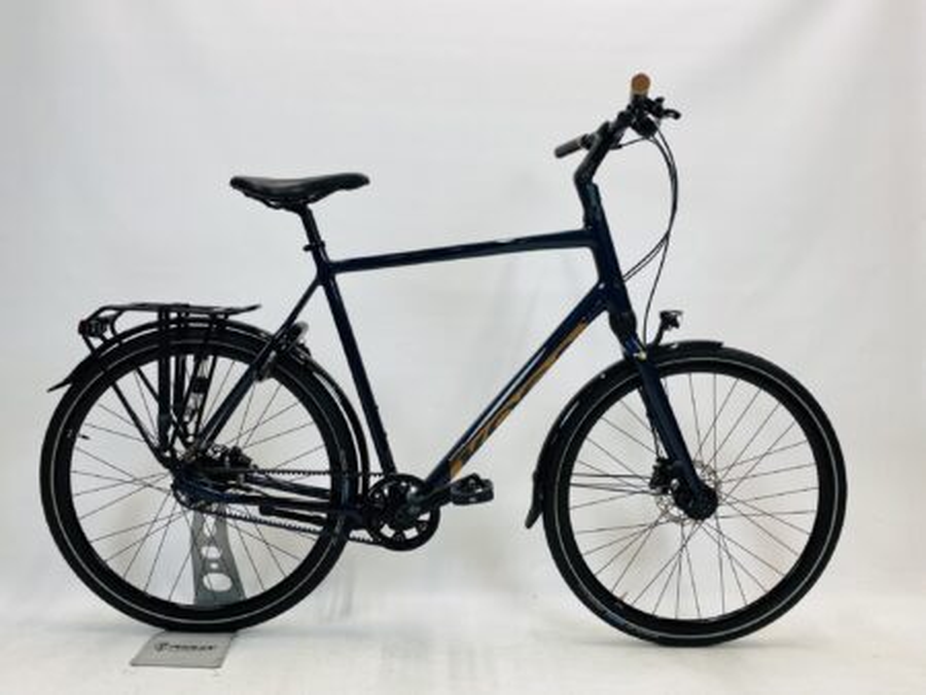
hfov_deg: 67.3
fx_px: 696
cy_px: 348
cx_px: 463
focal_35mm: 26
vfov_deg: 53.1
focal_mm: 4.25
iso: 40
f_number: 1.8
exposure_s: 1/100
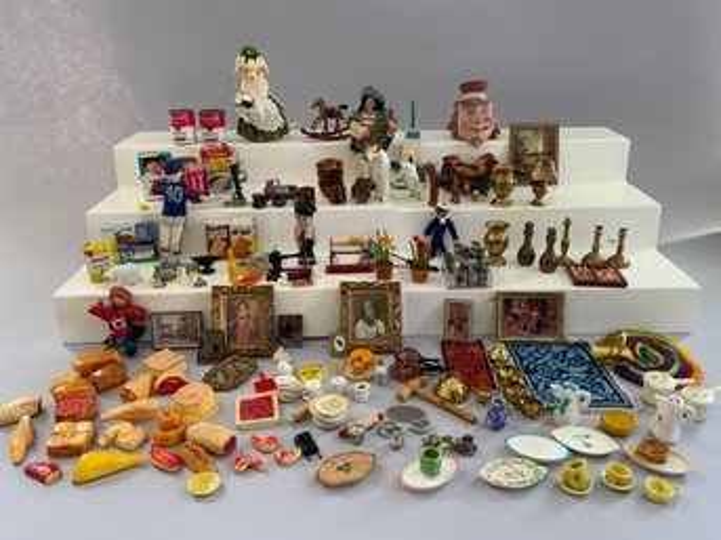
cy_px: 270
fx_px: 604
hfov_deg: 61.7
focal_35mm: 29
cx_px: 360
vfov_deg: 48.2
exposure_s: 1/61
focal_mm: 3
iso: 64
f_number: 1.8
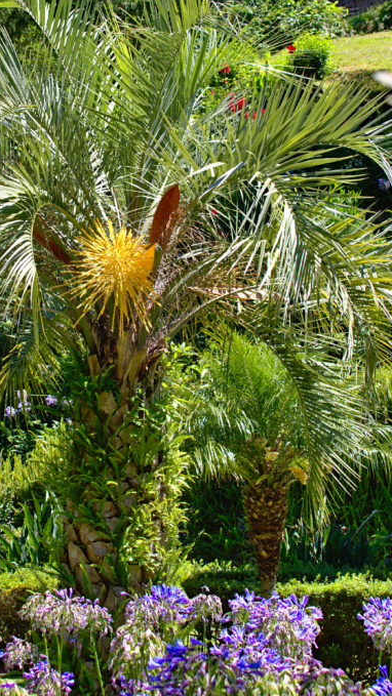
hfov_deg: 11.1
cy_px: 245
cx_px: 118
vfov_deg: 19.6
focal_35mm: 109
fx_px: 2014
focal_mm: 46
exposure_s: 1/250
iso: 200
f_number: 7.1
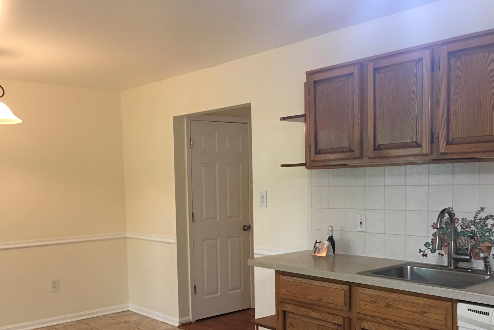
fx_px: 535
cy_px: 236
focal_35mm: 39
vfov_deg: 33.7
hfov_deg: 49.6
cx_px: 244
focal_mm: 4.15
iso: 80
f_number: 2.2
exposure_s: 1/10
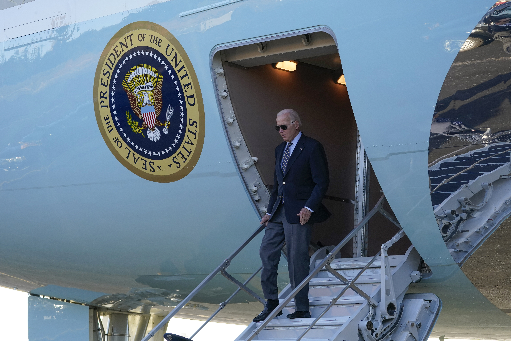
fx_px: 1788
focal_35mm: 126
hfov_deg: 16.3
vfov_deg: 10.9
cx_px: 256
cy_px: 170
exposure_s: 1/1600
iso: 2000
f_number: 5.6
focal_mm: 126
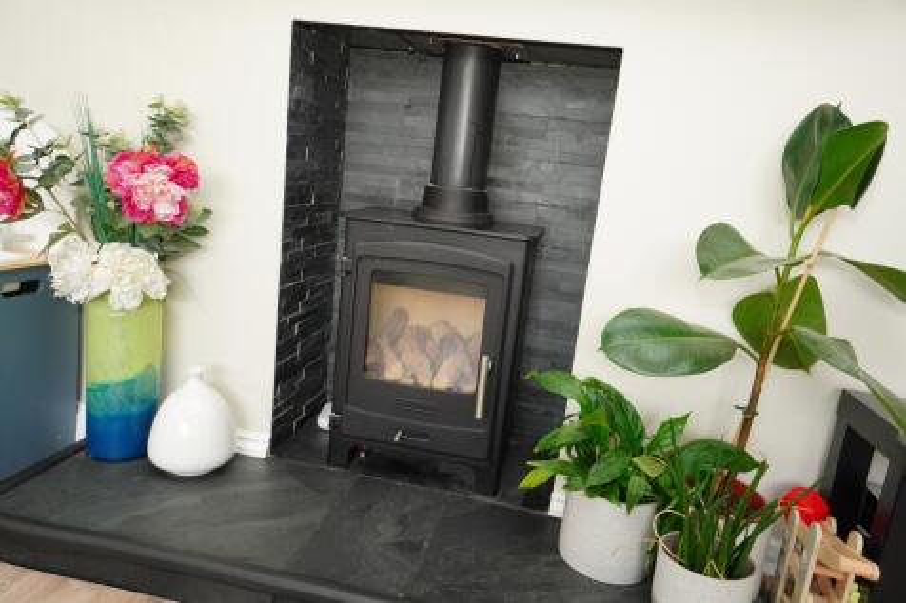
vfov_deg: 47.9
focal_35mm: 27
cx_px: 453
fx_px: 679
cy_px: 302
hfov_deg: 67.4
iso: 640
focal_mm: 18
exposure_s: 1/60
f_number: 4
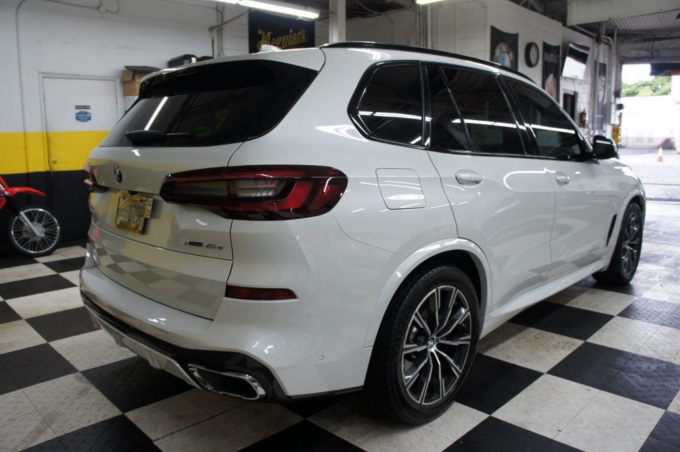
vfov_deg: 47.9
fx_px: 510
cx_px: 340
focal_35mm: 27
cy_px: 226
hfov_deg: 67.4
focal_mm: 18
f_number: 4
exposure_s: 1/30
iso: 200
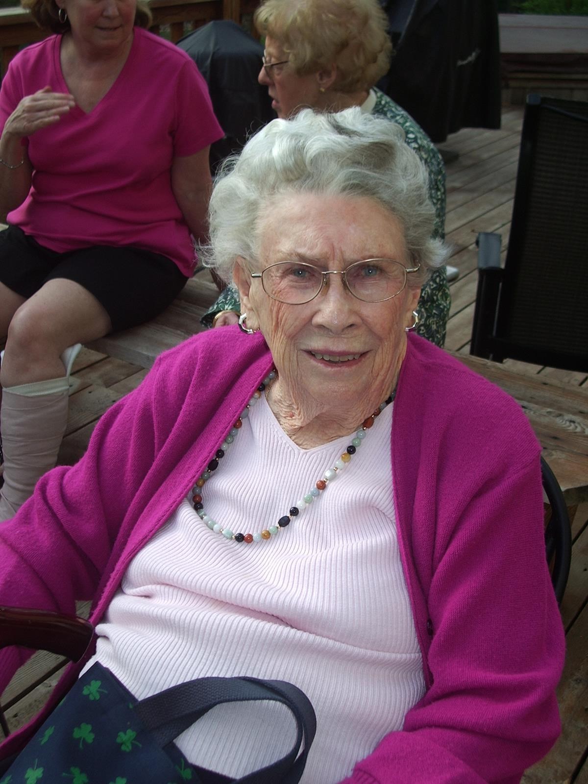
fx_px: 1110
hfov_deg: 29.7
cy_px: 392
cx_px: 294
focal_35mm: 49
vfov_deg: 38.9
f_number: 3.1
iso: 50
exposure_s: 1/125
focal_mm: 8.2
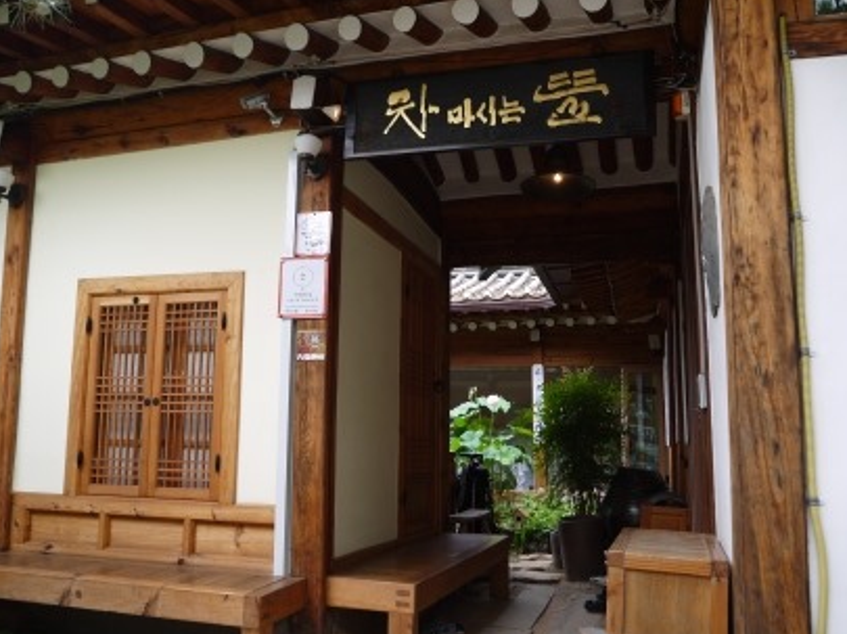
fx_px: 758
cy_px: 335
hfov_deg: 58.4
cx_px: 431
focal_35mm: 31
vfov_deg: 45.4
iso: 160
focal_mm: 14
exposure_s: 1/200
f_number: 4.5
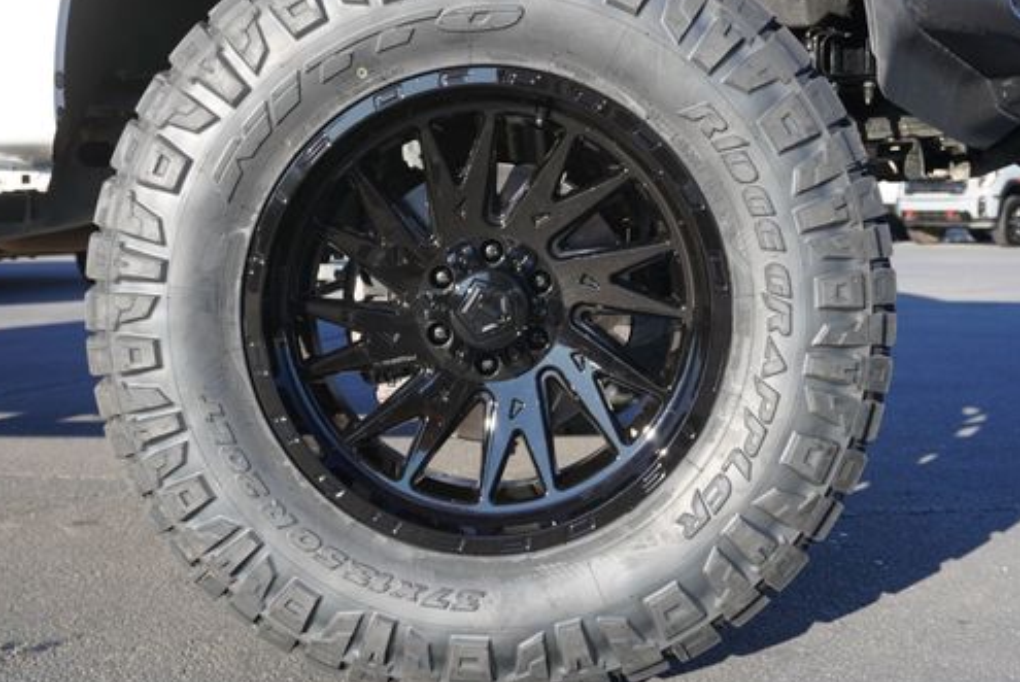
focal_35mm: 45
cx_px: 501
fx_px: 1266
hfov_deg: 43.9
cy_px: 295
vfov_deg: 30.1
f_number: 4.5
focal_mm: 23
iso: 100
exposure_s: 1/200
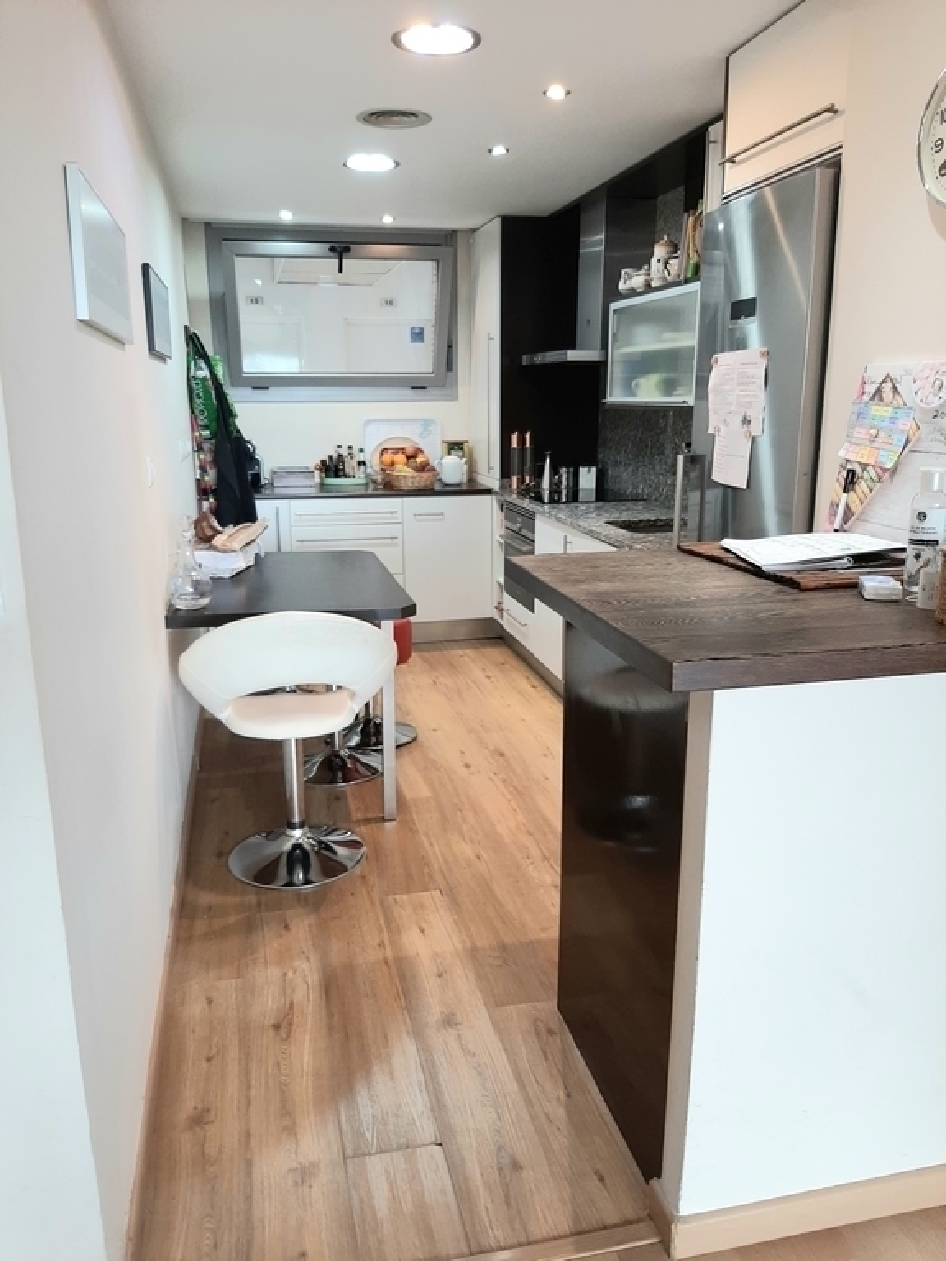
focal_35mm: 26
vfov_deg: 67.3
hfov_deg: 53.1
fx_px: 947
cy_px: 630
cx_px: 473
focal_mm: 3.93
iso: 64
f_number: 1.7
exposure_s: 1/50
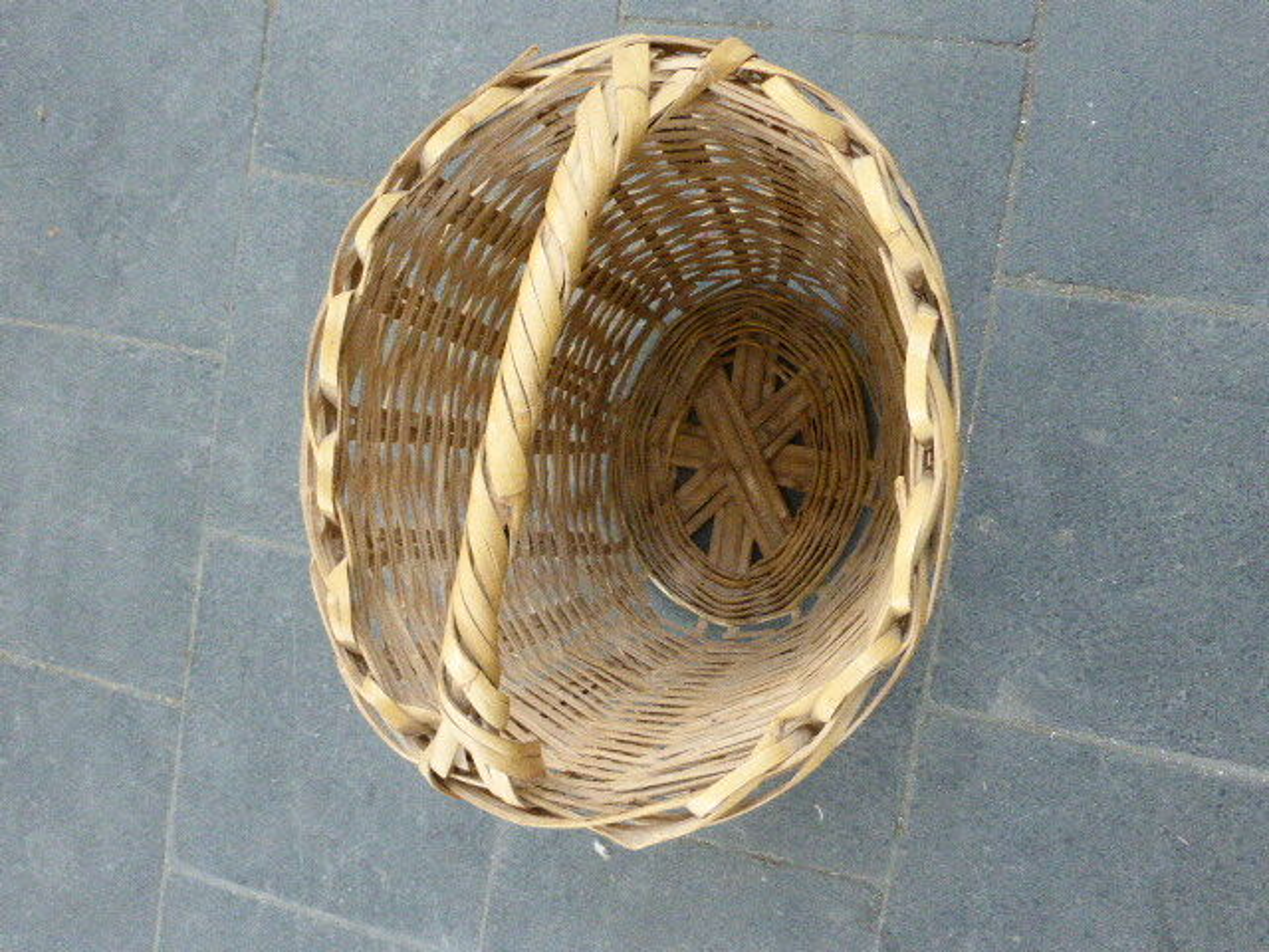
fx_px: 1136
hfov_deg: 58.4
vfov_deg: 45.4
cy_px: 476
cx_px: 634
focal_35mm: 31
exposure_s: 1/40
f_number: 3.6
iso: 800
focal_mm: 5.4
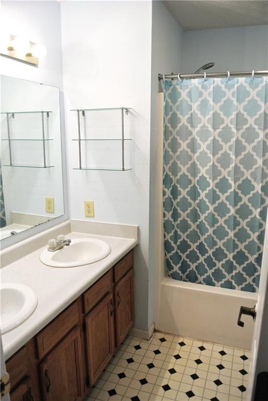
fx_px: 301
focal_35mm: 27
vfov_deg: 67.3
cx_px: 134
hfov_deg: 48.0
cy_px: 200
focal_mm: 10
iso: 200
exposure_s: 1/60
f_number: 3.5
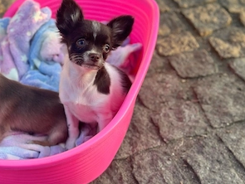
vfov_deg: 22.6
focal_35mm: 65
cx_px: 122
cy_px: 87
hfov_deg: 29.8
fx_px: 461
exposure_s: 1/415
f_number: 1.78
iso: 80
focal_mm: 6.86
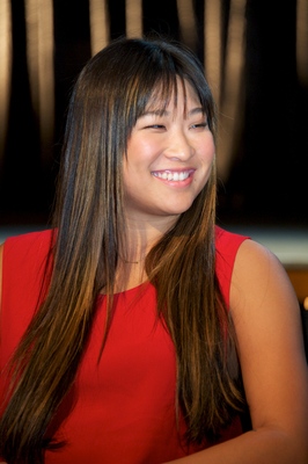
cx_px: 154
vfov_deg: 10.8
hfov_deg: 7.2
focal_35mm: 190
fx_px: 2442
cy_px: 232
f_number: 5.6
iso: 2000
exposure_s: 1/60
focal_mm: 190
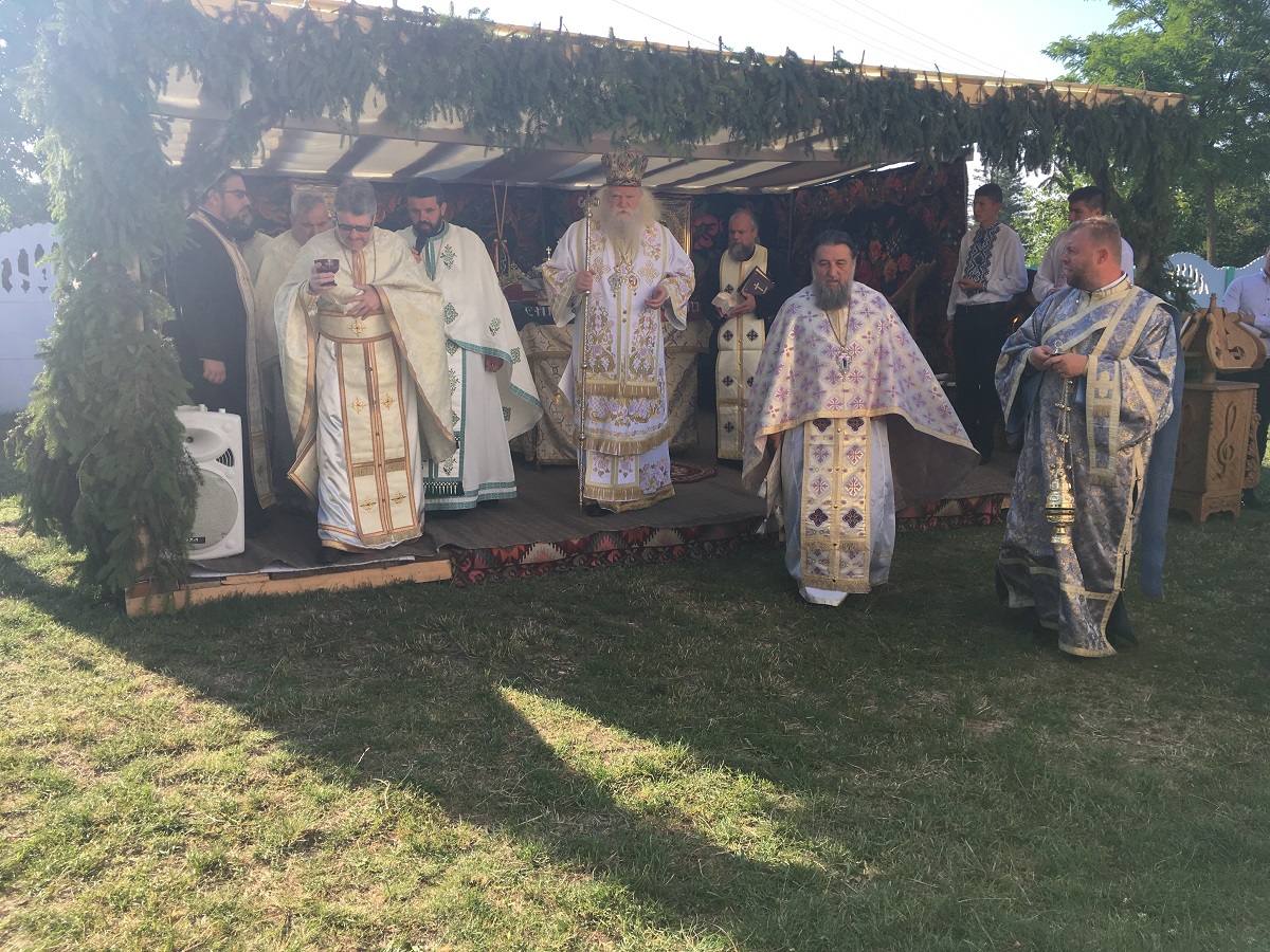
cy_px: 476
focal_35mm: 29
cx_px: 635
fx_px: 1064
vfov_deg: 48.2
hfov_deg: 61.7
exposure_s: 1/527
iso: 25
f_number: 2.2
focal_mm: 4.15
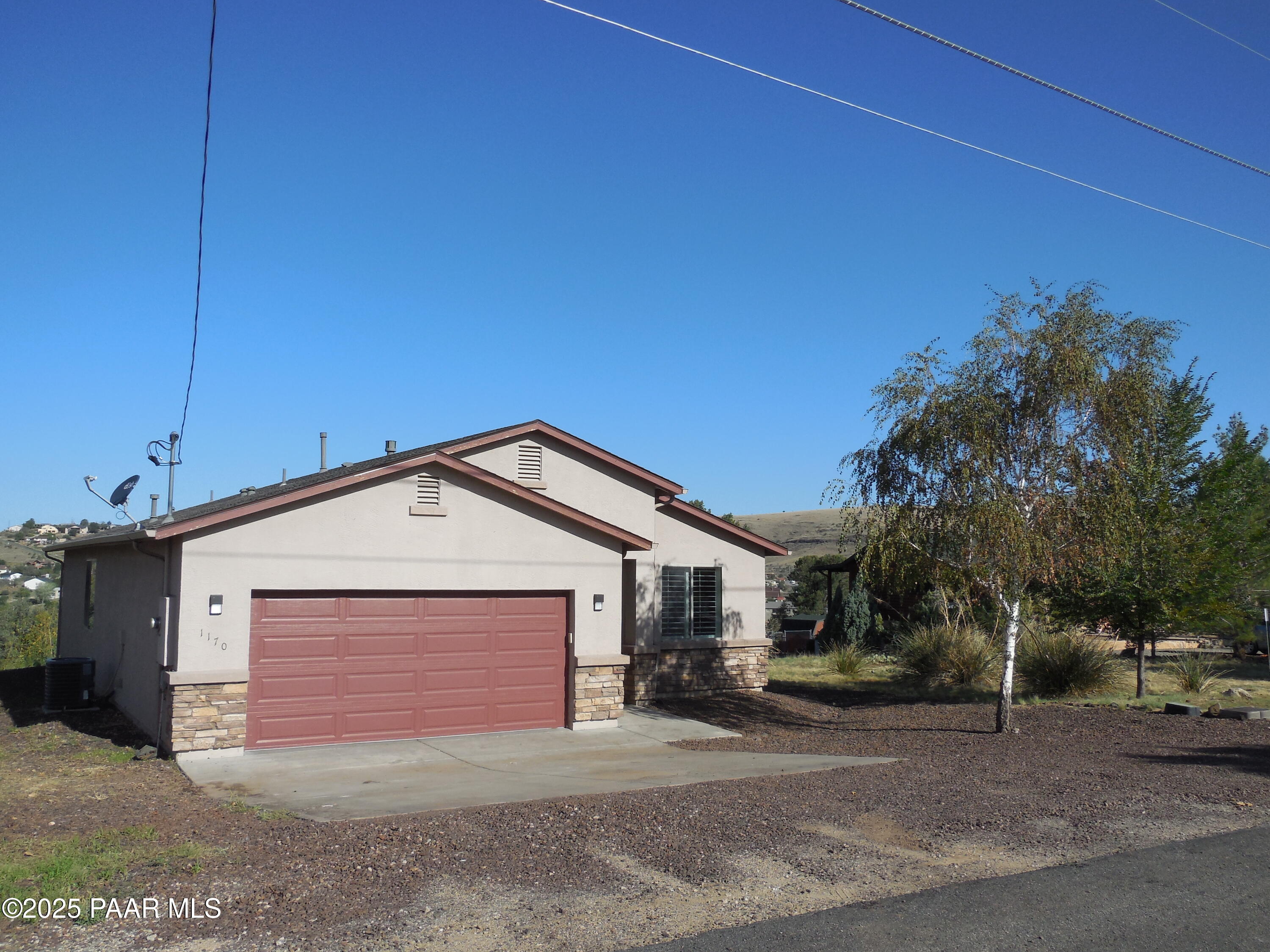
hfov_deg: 60.0
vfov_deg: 46.8
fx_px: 1101
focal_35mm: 30
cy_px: 476
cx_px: 635
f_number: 3.2
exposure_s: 1/2000
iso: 125
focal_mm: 5.3
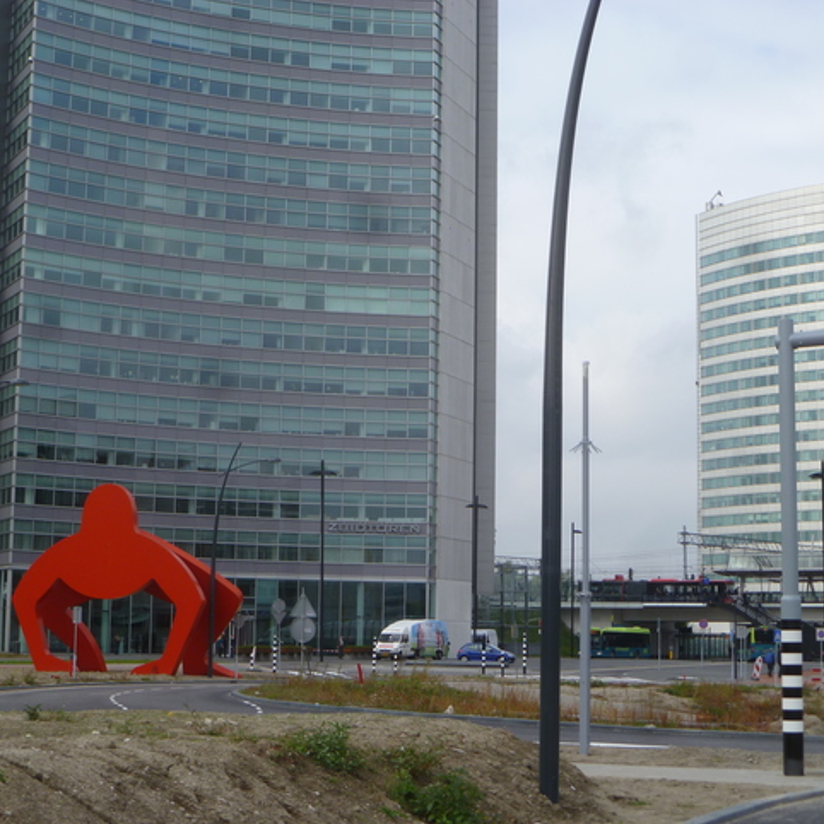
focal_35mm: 68
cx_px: 359
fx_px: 1831
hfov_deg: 25.3
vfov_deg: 25.4
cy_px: 414
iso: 80
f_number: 4
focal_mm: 10.2
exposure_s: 1/400
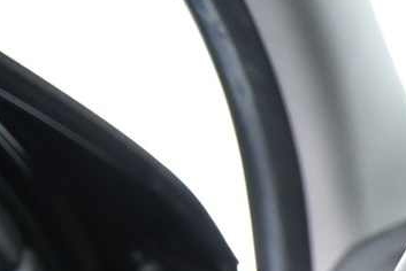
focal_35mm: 110
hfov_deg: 14.3
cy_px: 503
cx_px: 890
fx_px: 1242
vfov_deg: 11.5
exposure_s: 1/20
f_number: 4
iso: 4000
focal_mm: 24
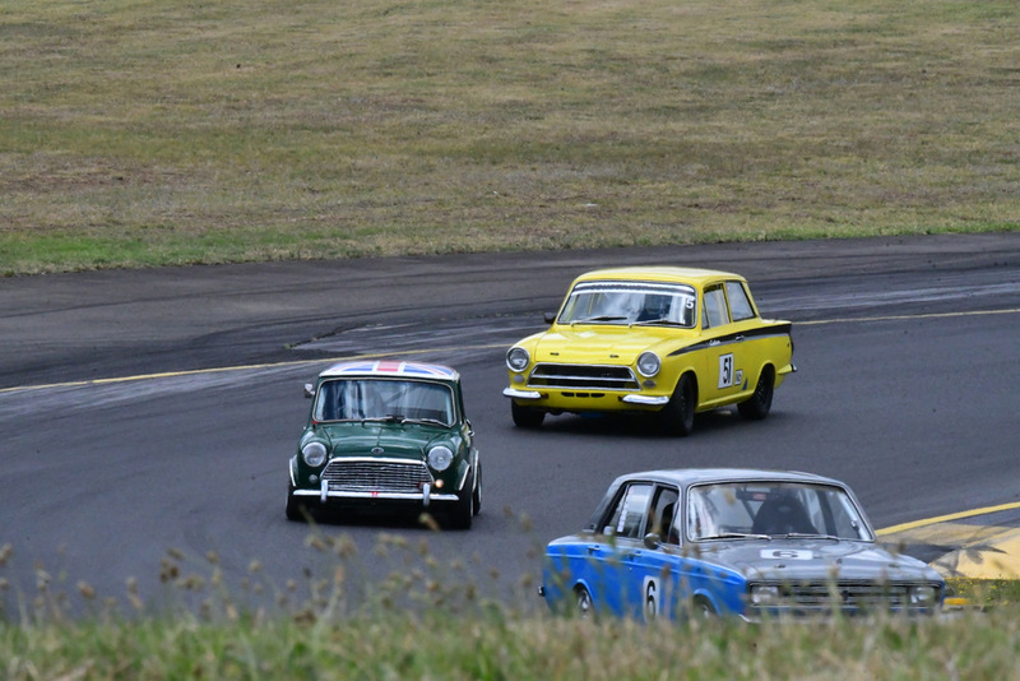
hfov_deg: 3.6
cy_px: 340
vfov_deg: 2.4
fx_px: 16155
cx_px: 510
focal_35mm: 570
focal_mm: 380
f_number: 32
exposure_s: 1/640
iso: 5000
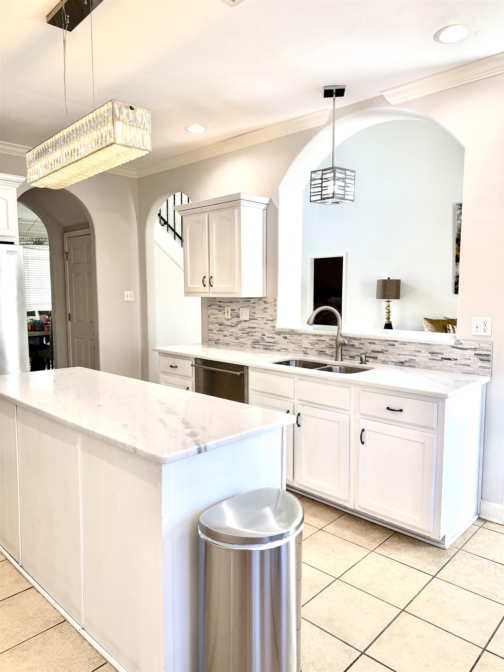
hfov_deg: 56.8
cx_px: 252
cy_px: 336
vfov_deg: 71.6
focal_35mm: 24
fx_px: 466
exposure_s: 1/178
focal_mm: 6.76
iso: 100
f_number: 1.78
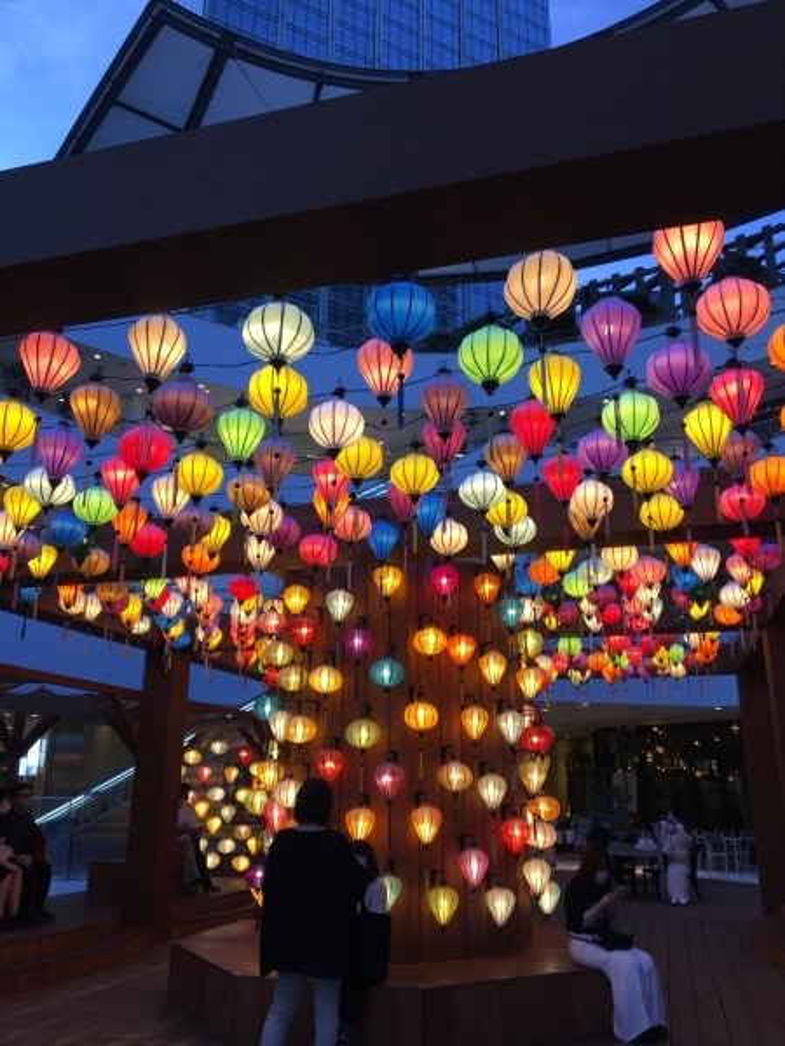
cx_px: 392
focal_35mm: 29
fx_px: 877
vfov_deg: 61.7
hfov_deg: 48.2
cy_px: 523
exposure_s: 1/120
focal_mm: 4.15
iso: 40
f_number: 2.2
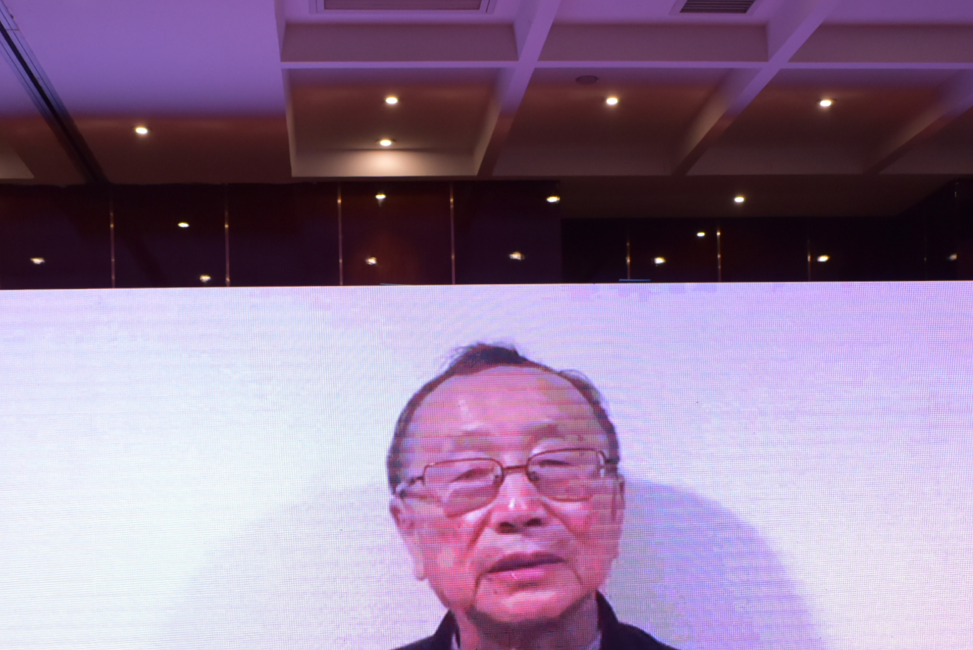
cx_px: 435
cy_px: 584
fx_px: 1406
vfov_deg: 25.2
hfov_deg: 38.1
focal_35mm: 52
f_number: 3.5
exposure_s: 1/80
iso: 1000
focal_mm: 18
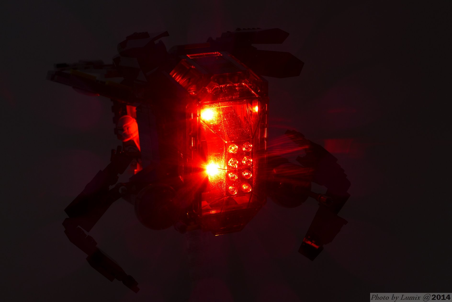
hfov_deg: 28.8
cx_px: 226
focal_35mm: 70
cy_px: 151
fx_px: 879
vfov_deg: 19.5
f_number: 4
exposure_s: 1
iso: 80
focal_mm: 13.7
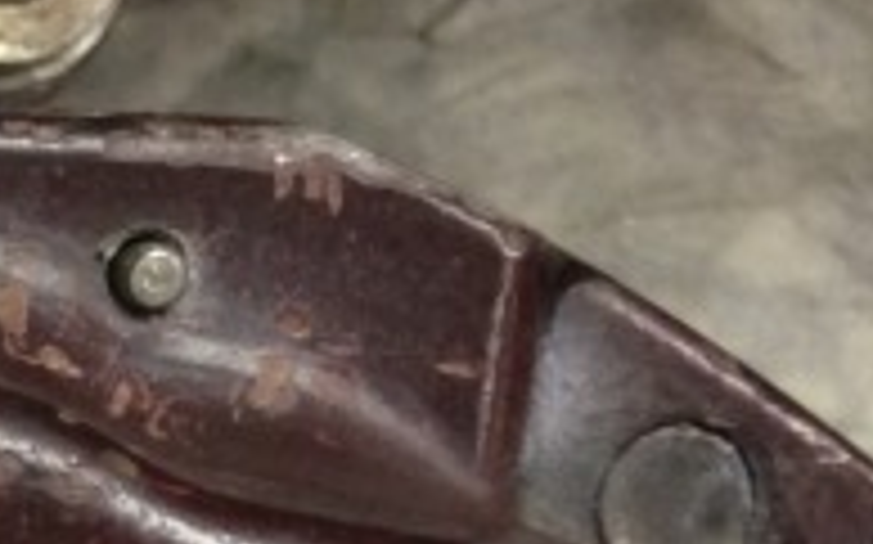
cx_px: -770
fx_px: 4399
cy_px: 1340
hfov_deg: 10.6
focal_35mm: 185
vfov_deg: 6.7
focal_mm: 4.13
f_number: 2.4
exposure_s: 1/20
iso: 160
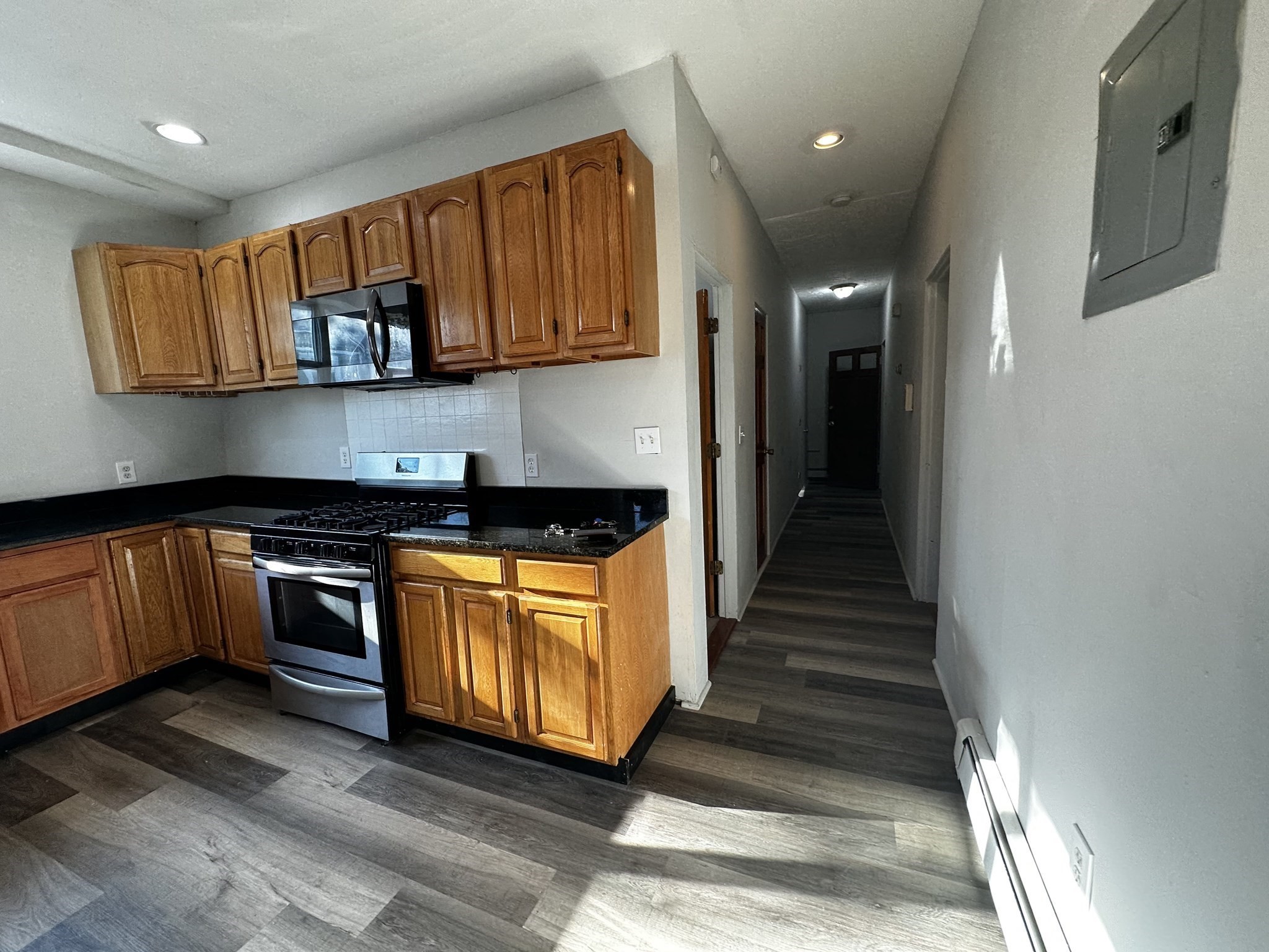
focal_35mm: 14
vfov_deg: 85.7
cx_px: 634
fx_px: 513
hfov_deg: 102.1
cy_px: 476
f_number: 2.2
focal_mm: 2.22
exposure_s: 1/120
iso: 100
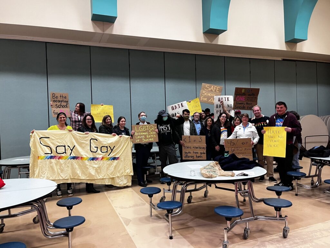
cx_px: 165
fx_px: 248
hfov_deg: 67.3
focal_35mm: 26
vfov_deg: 53.1
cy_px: 124
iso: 200
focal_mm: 5.1
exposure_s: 1/60
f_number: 1.6
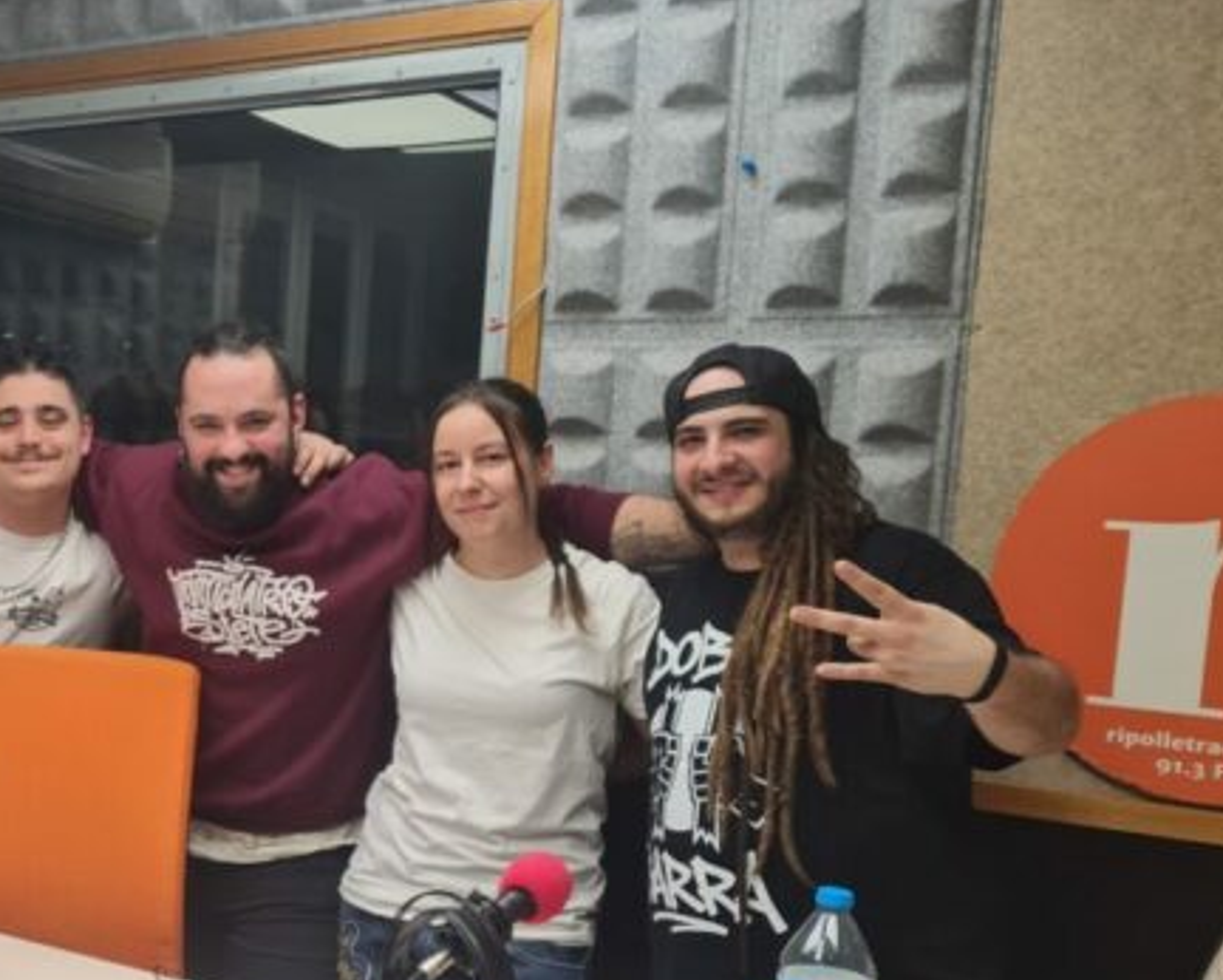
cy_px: 640
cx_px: 110
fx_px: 1702
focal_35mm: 47
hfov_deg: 36.9
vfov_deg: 31.9
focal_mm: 5.4
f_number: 1.8
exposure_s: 1/103
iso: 50
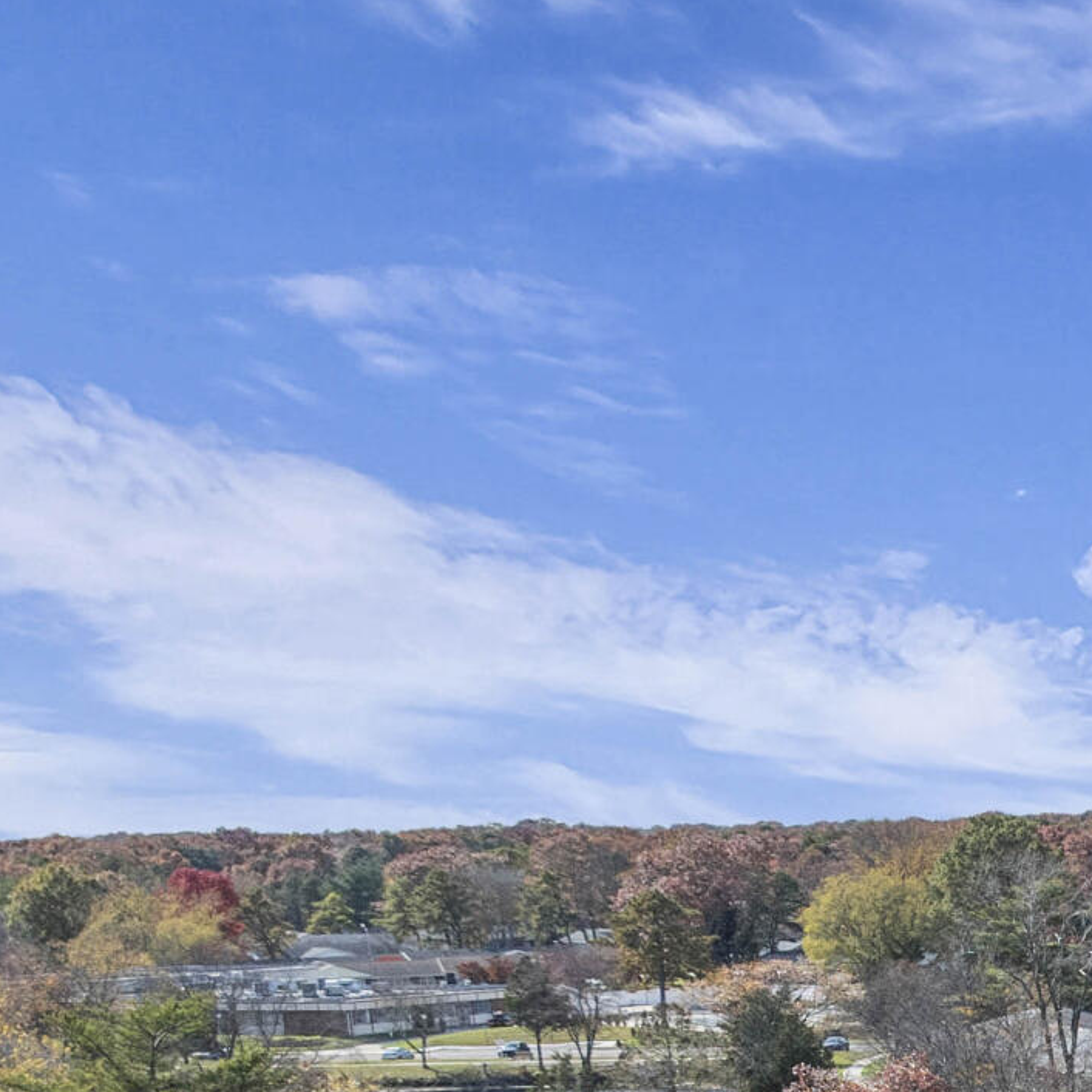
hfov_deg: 16.2
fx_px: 3212
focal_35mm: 90
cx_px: 1980
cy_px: 1645
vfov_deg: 17.3
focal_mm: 12.29
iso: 220
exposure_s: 1/2500
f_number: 2.8
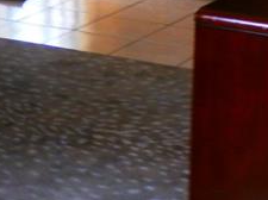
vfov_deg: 9.0
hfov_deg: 12.8
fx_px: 1198
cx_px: 157
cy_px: -197
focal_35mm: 155
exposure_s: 1/10
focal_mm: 6.2
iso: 200
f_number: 3.5
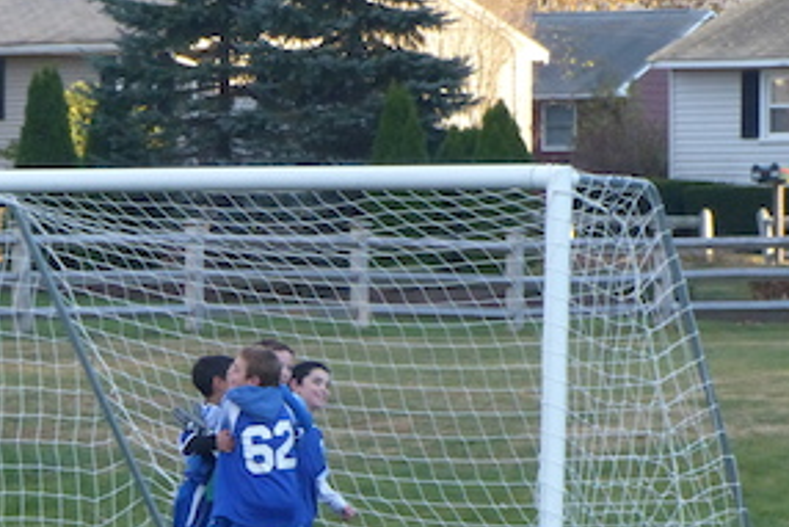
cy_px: 469
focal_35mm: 355
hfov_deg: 5.8
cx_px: 225
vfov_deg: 3.9
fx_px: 7784
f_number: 2.8
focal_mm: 33
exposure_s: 1/400
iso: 400
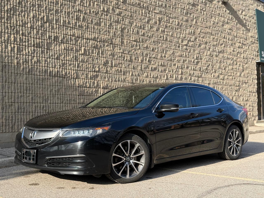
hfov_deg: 39.7
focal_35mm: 48
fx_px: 366
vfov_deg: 30.3
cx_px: 132
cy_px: 99
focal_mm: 6.76
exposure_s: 1/2033
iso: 80
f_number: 1.78
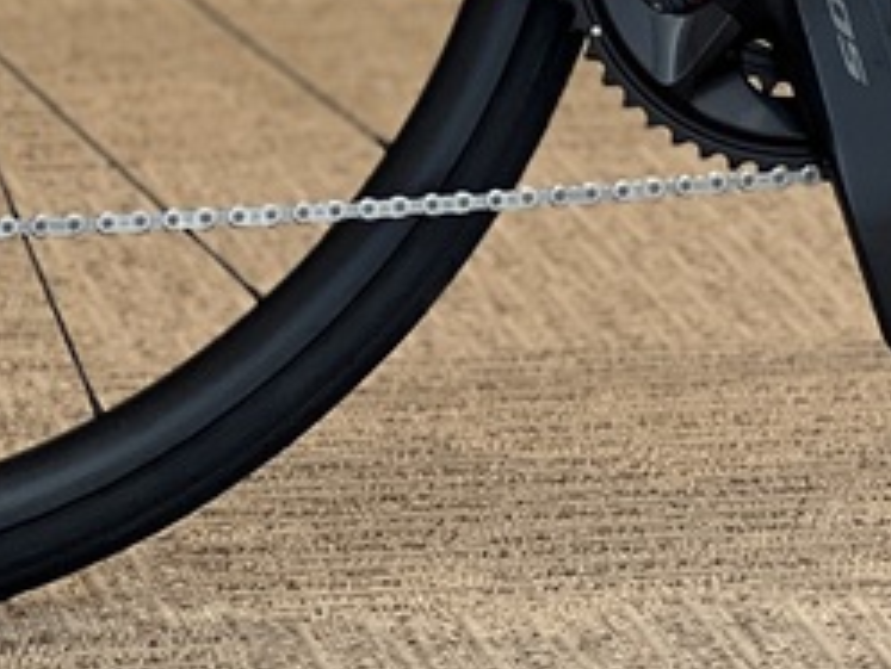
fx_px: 8035
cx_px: 1159
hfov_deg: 6.3
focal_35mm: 312
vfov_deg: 4.7
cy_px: -640
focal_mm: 9
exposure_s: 1/102
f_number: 2.8
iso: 250
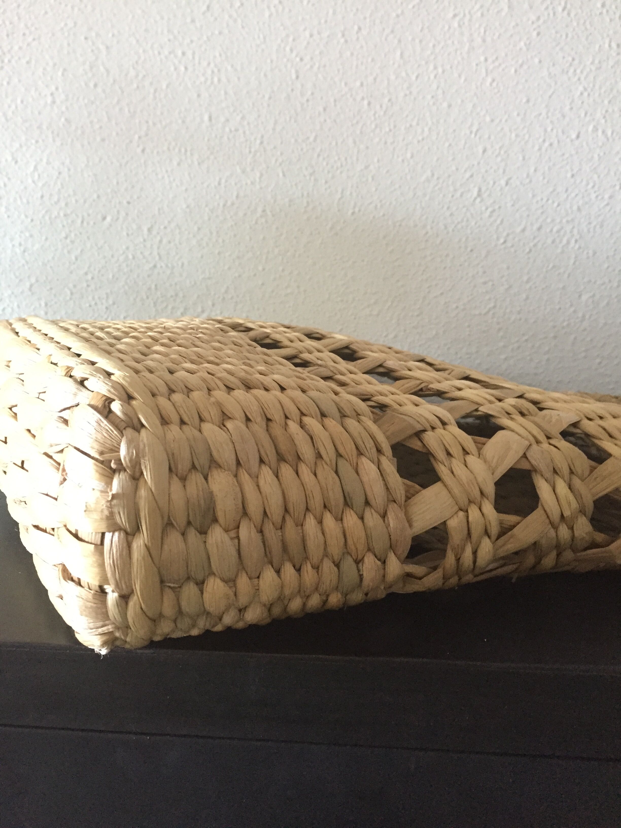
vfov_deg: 61.7
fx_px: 694
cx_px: 310
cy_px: 414
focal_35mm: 29
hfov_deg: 48.2
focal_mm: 4.15
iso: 320
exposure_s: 1/33
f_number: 2.2
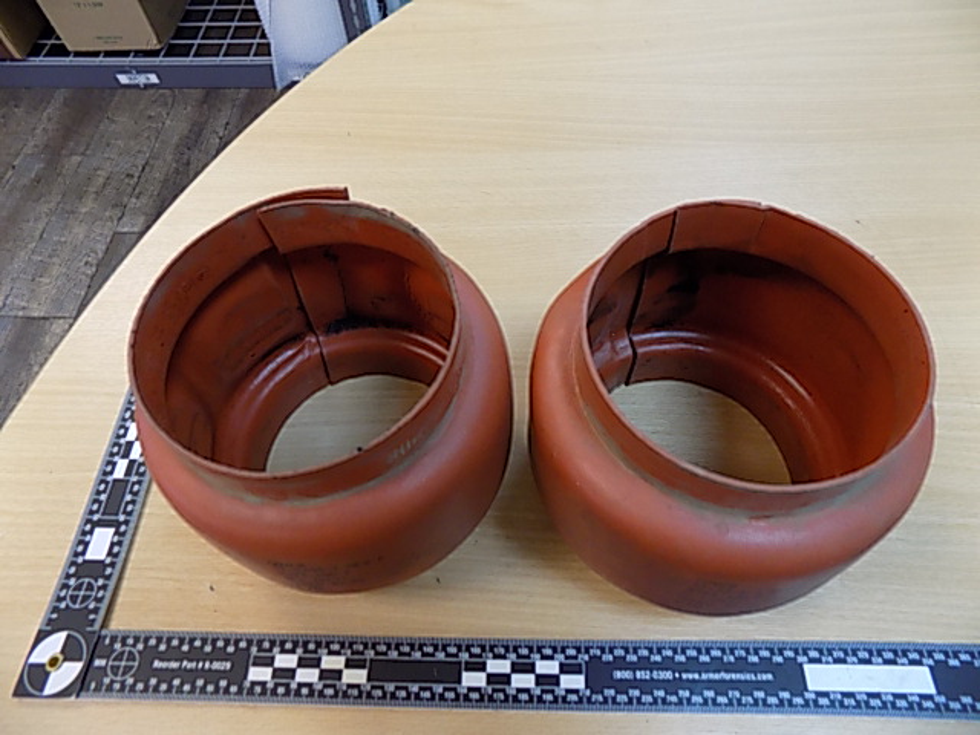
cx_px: 490
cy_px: 368
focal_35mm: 23
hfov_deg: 73.9
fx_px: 651
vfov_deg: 58.9
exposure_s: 1/30
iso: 280
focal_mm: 4
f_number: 3.1
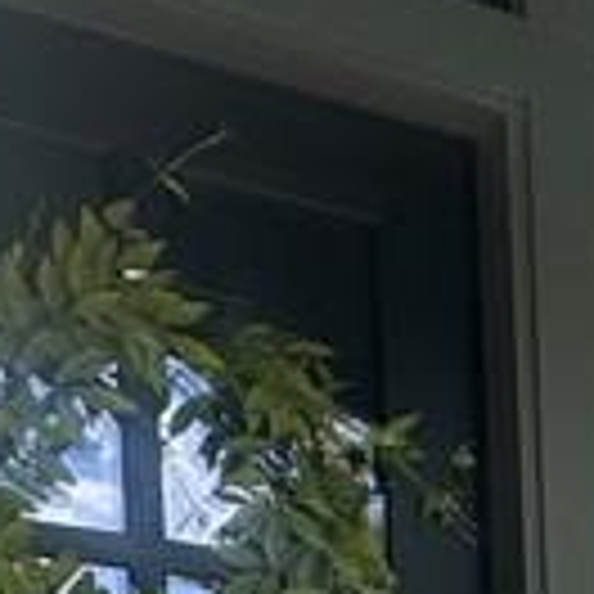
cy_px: 1130
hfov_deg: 14.6
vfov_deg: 15.2
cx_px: 1233
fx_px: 1864
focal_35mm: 96
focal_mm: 2.22
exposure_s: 1/515
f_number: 2.2
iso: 50
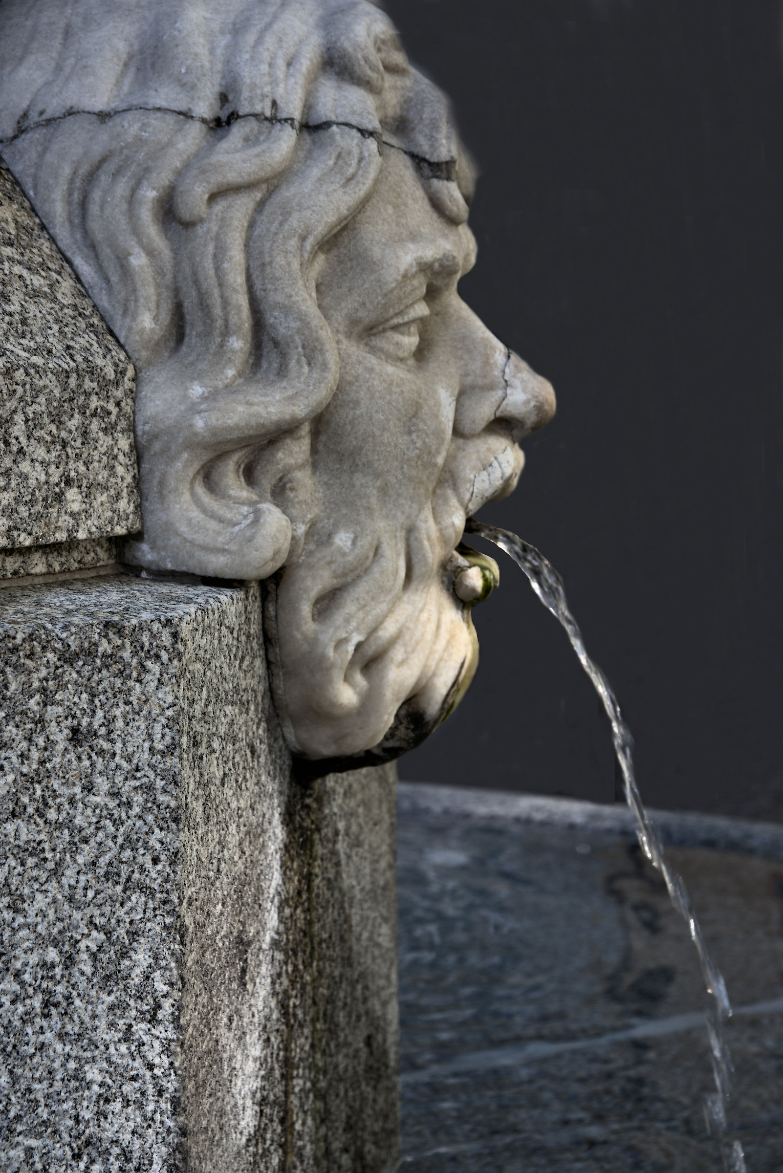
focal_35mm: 78
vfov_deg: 26.0
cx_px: 392
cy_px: 586
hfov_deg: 17.5
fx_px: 2542
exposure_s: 1/125
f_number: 5.6
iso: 100
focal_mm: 52
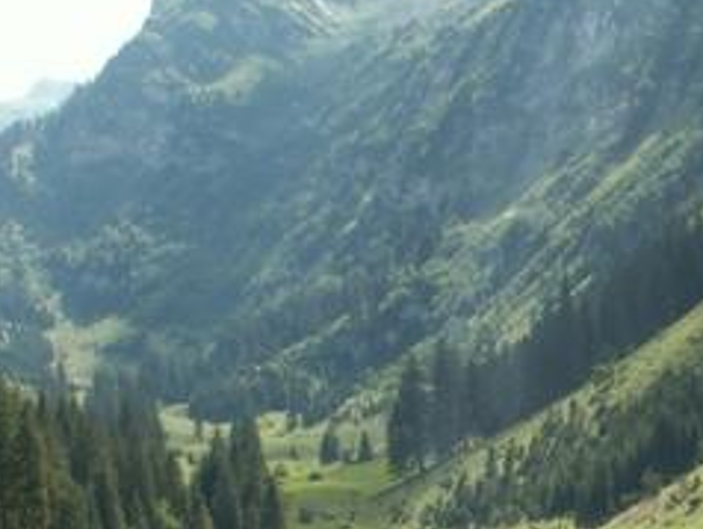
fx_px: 1911
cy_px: 437
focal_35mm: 94
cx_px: 543
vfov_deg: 15.6
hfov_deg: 20.6
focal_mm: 5.86
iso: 50
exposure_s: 1/125
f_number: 5
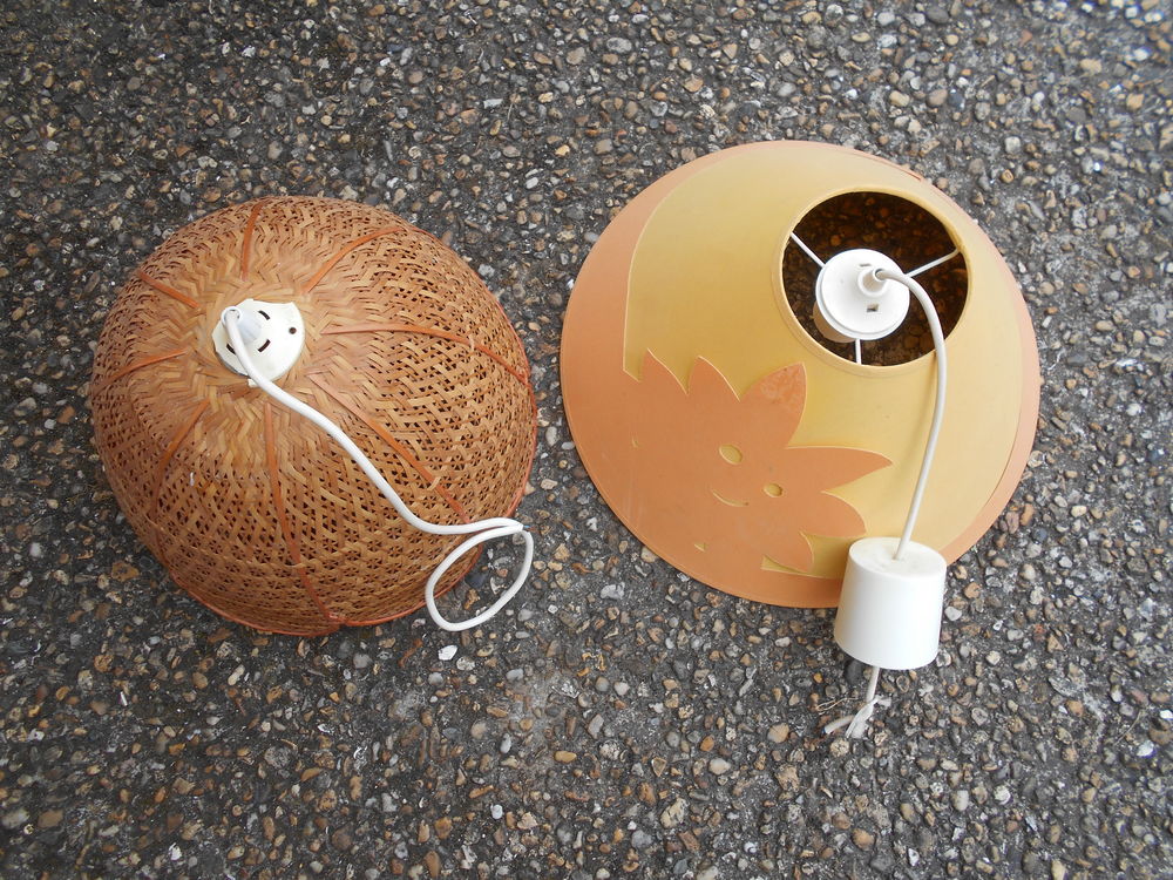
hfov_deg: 67.3
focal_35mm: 26
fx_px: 881
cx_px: 586
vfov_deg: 53.1
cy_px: 440
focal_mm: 4.6
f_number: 3.2
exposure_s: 1/250
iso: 80
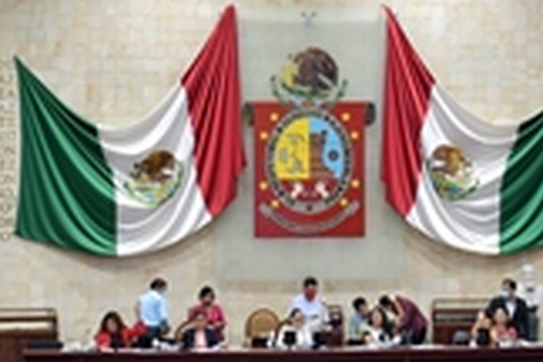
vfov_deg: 12.7
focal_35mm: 108
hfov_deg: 18.9
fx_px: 1629
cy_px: 213
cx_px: 355
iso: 1250
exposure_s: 1/100
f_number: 3.8
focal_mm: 26
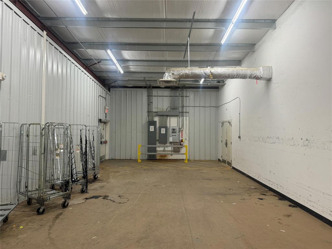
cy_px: 124
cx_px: 166
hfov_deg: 71.6
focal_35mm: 24
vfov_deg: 56.8
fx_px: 230
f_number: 1.78
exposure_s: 1/60
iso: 160
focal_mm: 6.76
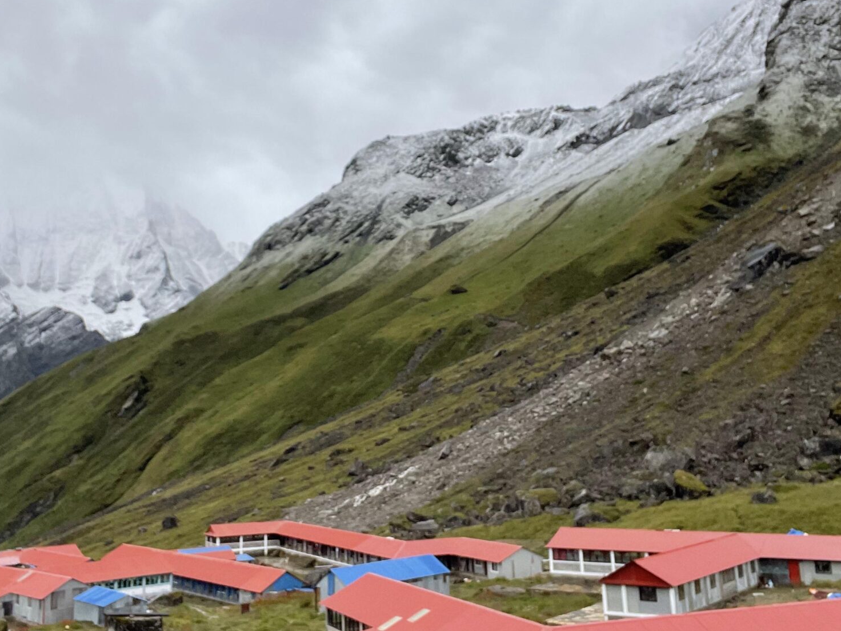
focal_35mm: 40
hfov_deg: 46.7
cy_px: 231
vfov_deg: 35.7
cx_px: 370
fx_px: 972
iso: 25
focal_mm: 2.71
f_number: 2.2
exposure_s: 1/1018
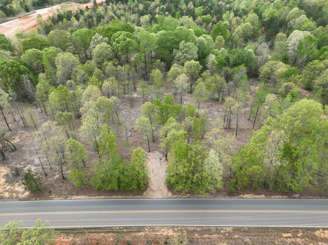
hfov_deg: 71.6
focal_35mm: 24
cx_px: 164
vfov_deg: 56.8
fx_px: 227
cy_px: 122
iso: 100
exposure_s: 1/640
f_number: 2.8
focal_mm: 12.29
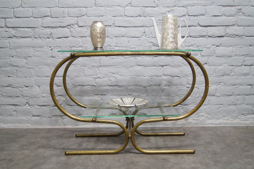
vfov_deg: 31.9
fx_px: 296
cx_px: 127
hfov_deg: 46.4
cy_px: 84
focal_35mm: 42
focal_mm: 28
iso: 400
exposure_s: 1/40
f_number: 4.5
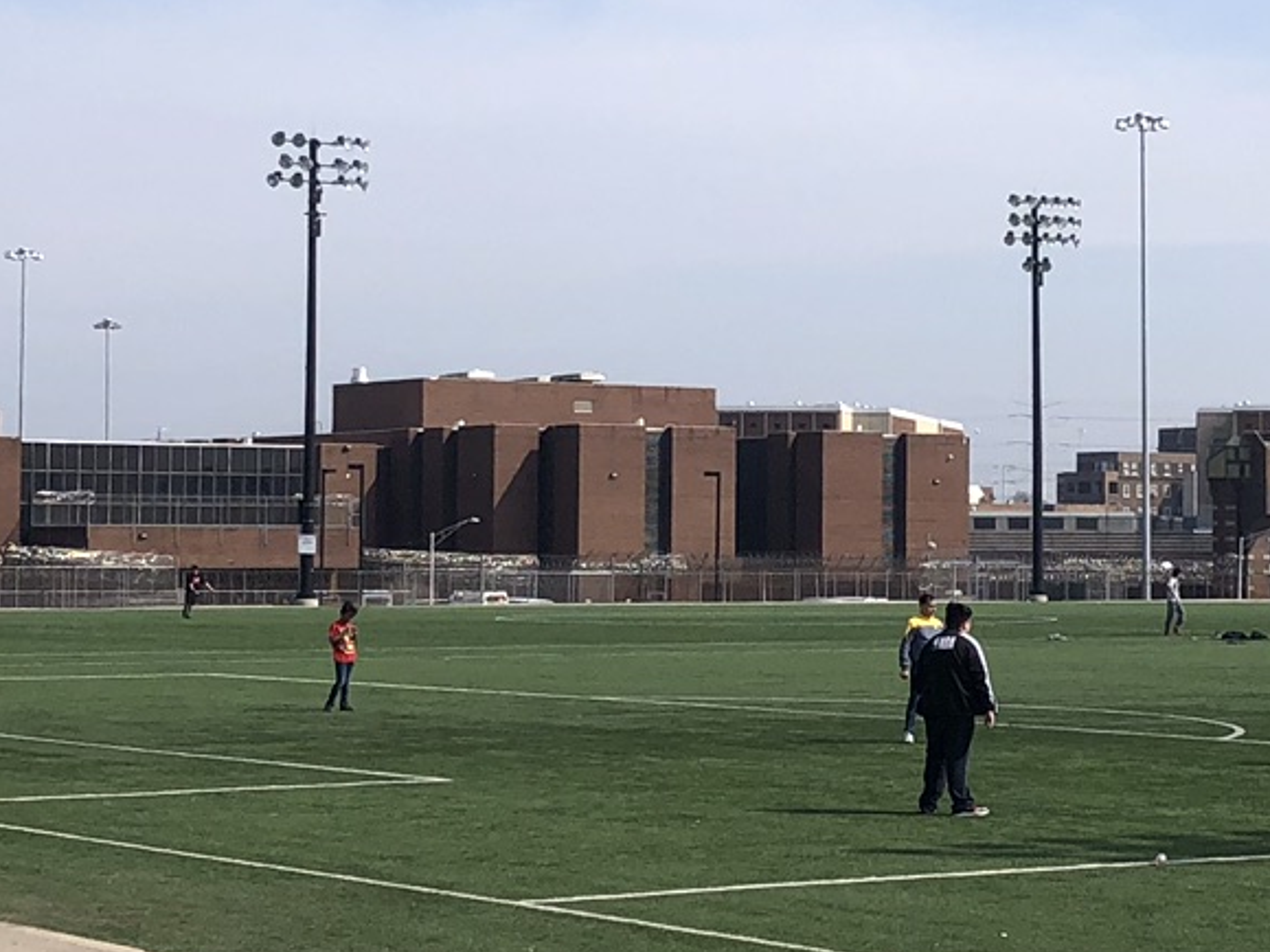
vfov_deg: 14.9
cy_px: 384
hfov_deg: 19.6
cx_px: 1048
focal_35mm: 99
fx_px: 3631
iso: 20
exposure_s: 1/2857
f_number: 1.8
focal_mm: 4
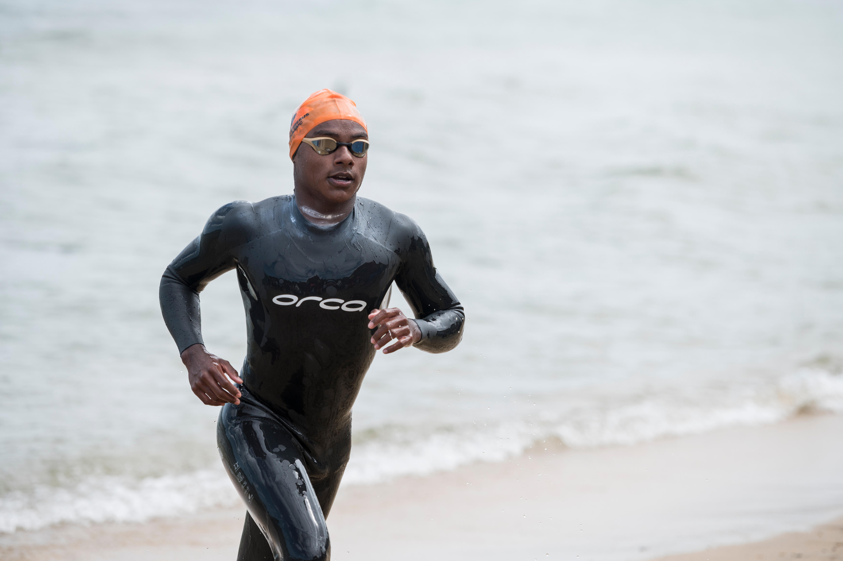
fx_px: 3510
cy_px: 280
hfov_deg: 13.7
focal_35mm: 150
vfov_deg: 9.1
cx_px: 422
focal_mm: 150
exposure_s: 1/2500
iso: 320
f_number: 3.5
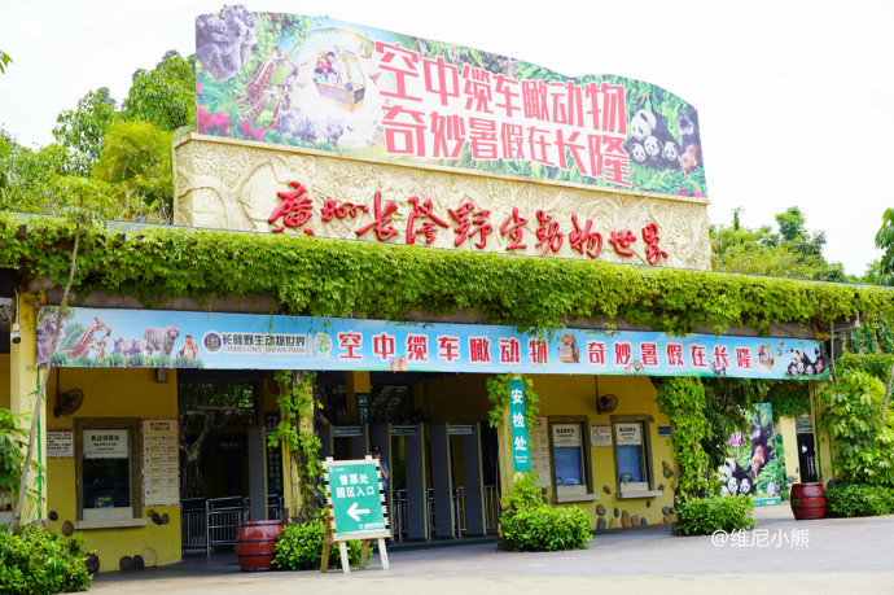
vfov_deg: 24.6
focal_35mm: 55
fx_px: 1365
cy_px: 298
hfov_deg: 36.3
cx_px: 447
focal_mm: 55
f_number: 8
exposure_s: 1/125
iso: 100
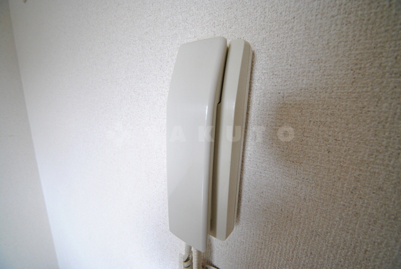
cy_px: 134
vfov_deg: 90.3
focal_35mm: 12
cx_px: 200
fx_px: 134
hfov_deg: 112.5
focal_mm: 8
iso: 800
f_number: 4.5
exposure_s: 1/40
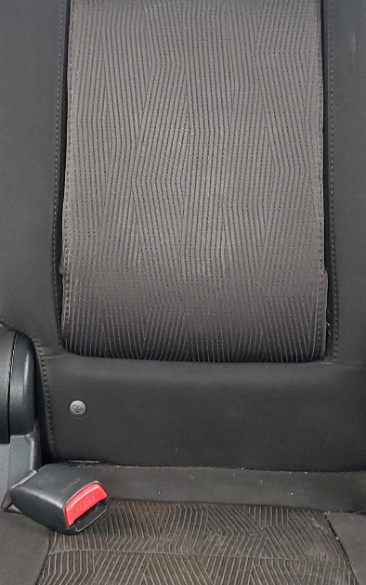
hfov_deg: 18.6
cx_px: 125
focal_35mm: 70
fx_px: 1117
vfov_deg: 29.2
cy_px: 204
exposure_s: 1/60.2
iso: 120
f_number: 1.5
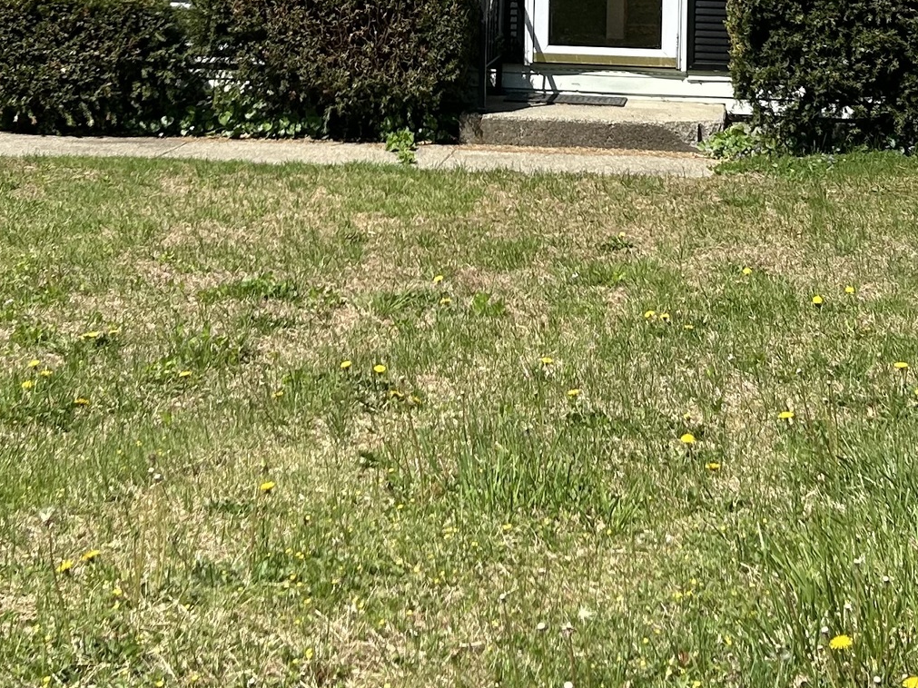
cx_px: 457
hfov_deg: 24.7
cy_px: -171
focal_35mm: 79
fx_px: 2095
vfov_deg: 17.6
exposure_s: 1/4444
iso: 50
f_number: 1.5
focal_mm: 5.7
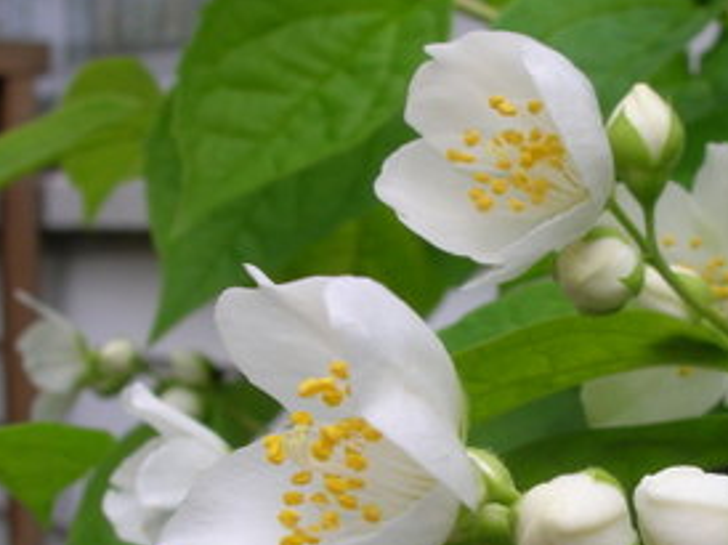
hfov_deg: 23.1
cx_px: 515
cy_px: 424
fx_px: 1765
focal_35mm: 84
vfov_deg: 17.4
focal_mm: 7.7
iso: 50
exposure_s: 1/117
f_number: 5.4
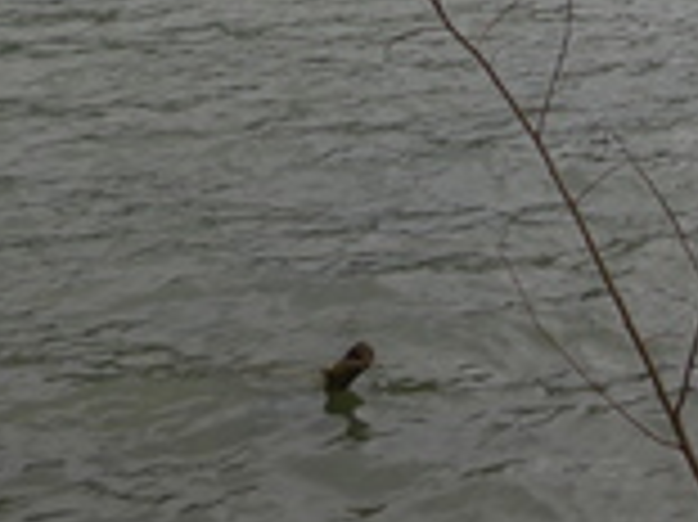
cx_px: 1081
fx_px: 2418
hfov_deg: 15.1
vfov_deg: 11.3
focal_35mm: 120
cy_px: -477
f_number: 2.8
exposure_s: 1/125
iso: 80
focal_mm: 6
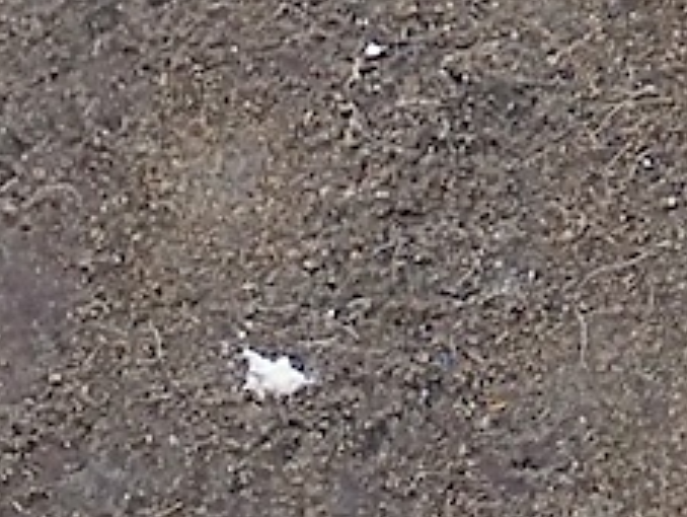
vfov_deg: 6.0
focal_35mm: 243
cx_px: -404
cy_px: 1019
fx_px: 4828
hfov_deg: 8.0
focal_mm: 7.84
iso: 200
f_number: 2.9
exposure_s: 1/80
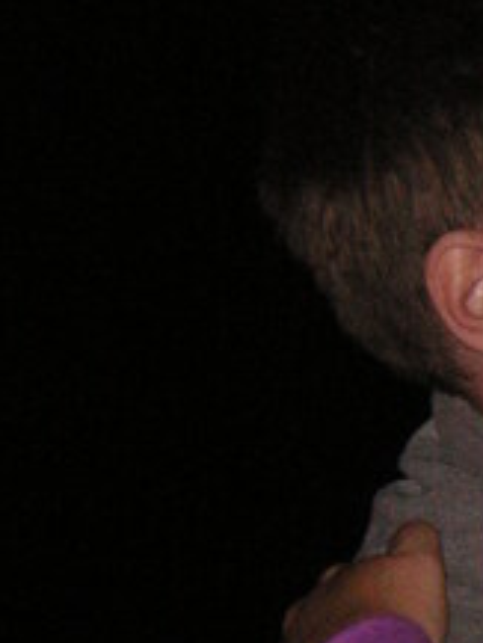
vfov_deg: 7.0
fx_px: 5204
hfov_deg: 5.2
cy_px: 634
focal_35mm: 280
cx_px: 836
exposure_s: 1/90
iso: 160
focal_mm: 12.6
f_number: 4.4
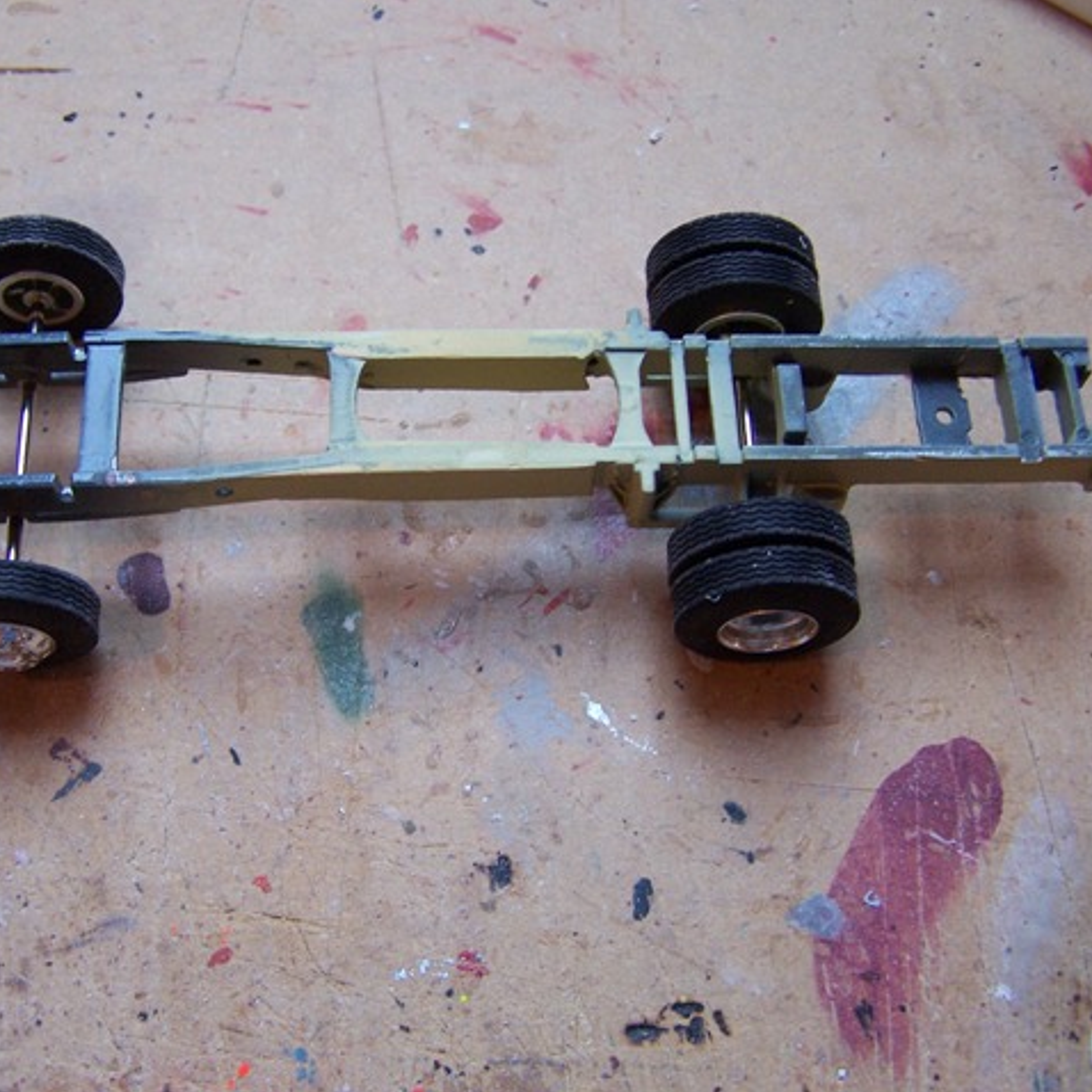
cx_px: 455
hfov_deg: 37.5
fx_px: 1606
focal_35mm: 45
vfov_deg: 37.6
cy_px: 546
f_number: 2.8
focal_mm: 6.3
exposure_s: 1/20
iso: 140
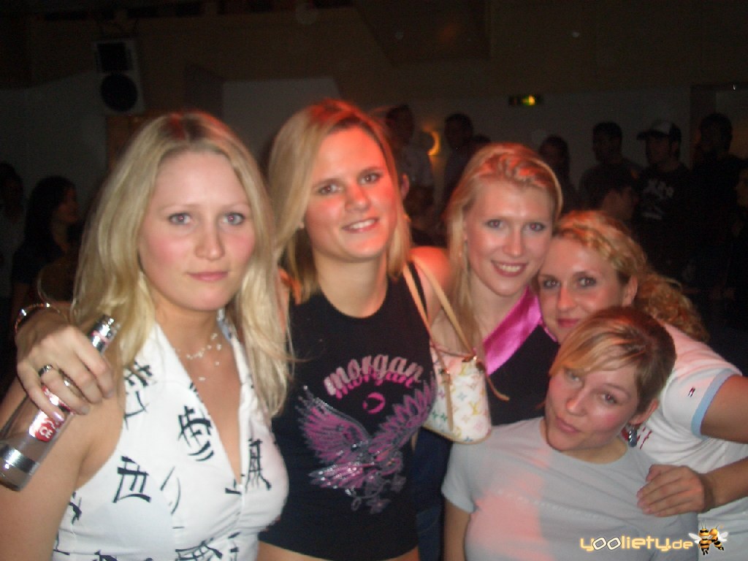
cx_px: 374
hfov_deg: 45.8
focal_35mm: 41
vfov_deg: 35.1
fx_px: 886
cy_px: 280
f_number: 2.8
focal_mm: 6.8
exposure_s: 1/60
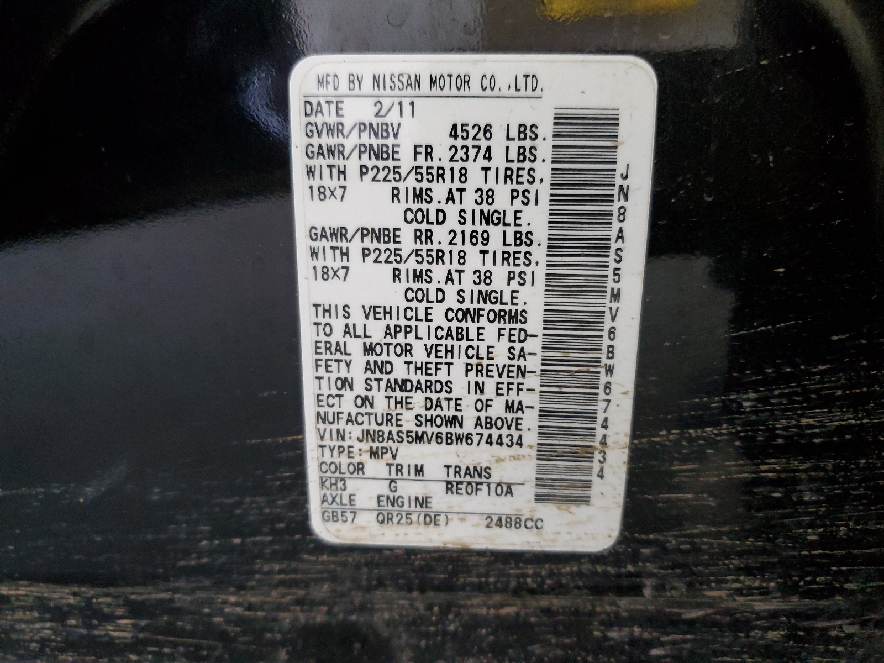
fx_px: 664
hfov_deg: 67.3
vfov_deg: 53.1
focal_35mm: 26
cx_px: 442
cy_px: 332
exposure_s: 1/60.2
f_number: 1.5
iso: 236
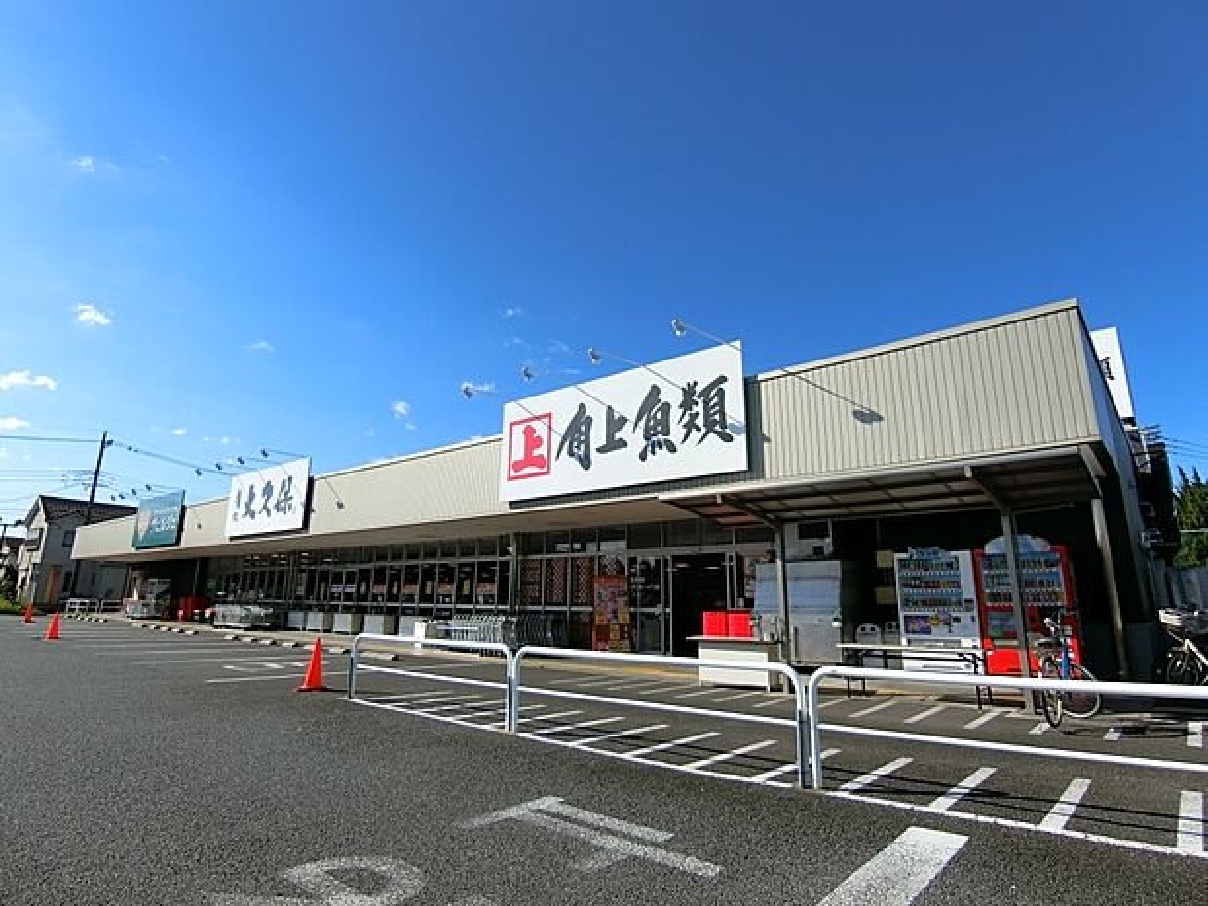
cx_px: 604
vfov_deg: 68.7
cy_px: 453
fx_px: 663
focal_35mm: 19
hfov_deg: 84.7
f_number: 6.9
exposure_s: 1/400
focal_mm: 4.06
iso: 80
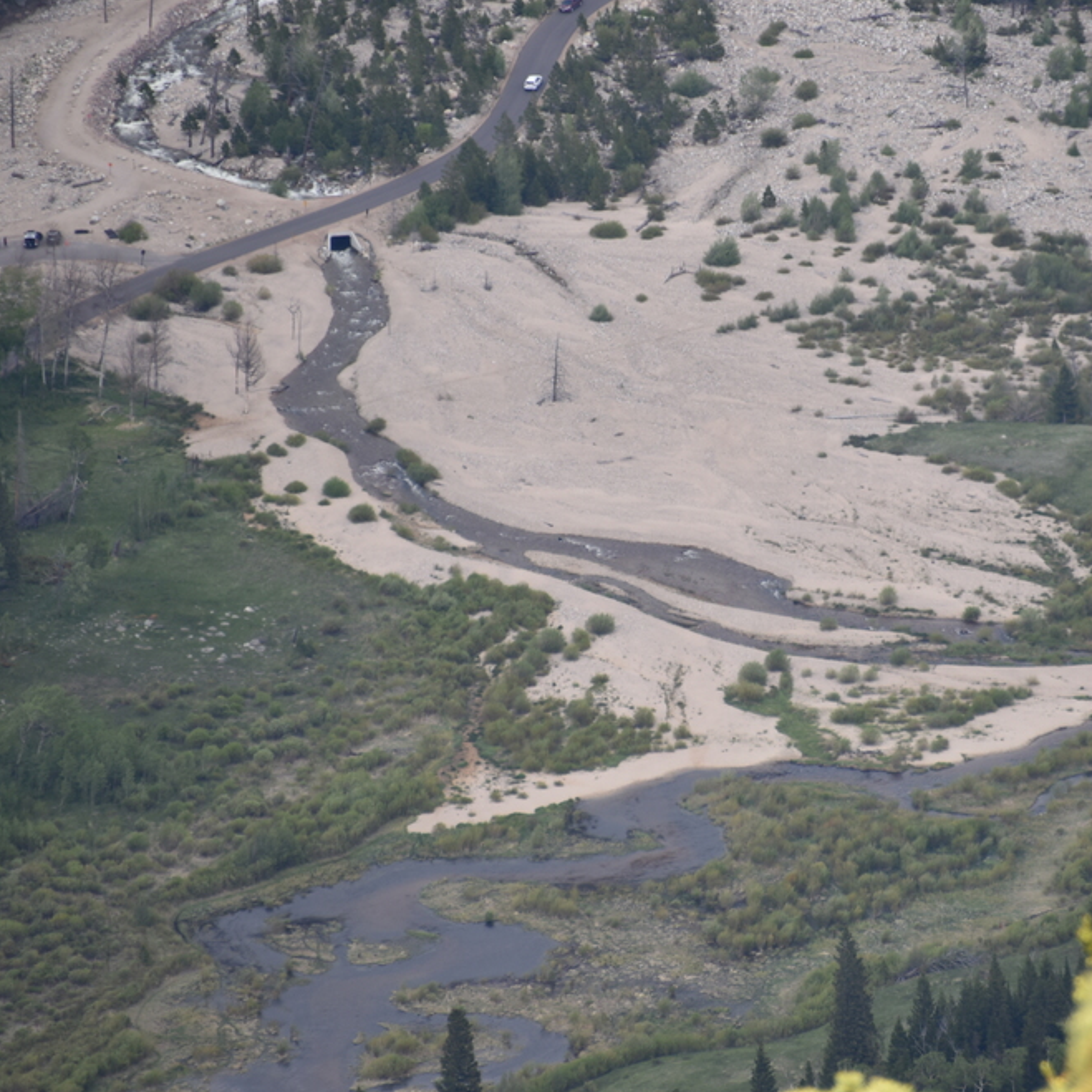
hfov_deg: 3.5
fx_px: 17667
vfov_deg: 3.5
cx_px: 734
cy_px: 462
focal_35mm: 495
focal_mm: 300
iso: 220
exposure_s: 1/640
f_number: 5.6
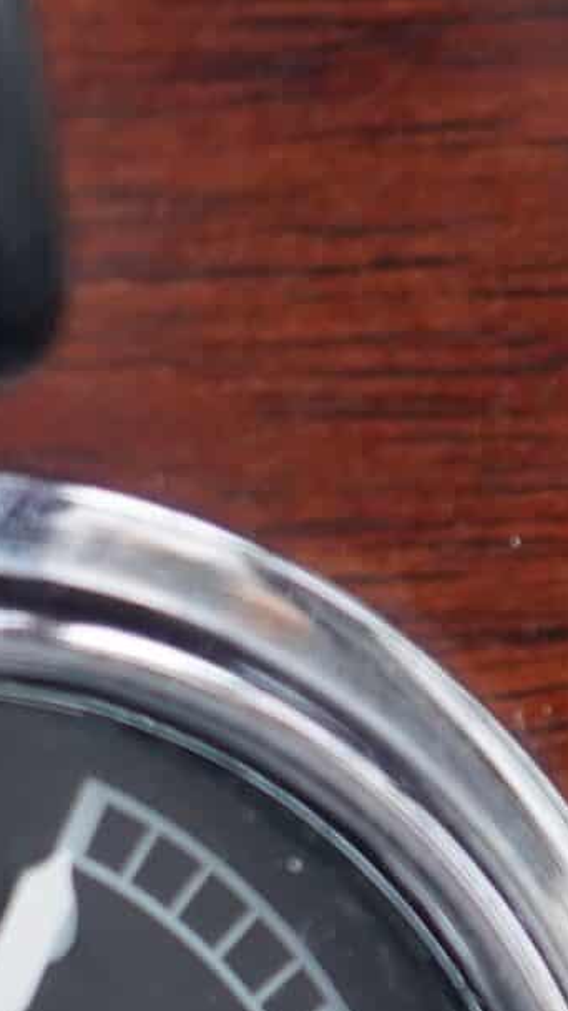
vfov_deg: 3.1
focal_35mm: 693
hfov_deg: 1.7
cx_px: 1584
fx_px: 18555
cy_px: -192
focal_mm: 105
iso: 1250
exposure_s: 1/160
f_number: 4
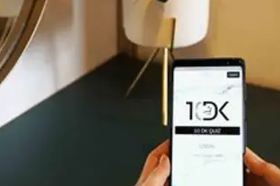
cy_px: 72
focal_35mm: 85
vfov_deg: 16.1
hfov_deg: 23.6
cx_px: 64
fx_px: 661
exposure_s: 1/40
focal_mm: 34
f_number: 3.2
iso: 400
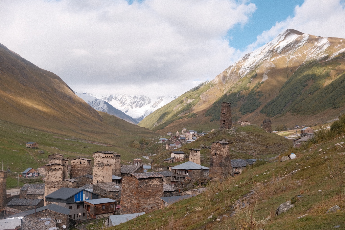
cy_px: 115
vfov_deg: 31.2
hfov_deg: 45.4
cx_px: 172
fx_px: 412
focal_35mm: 43
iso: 320
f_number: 4
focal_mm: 28.9
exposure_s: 1/1300
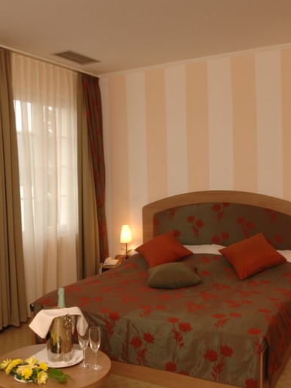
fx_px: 423
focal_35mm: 38
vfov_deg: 49.3
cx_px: 103
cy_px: 196
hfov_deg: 37.6
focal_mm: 17
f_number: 14
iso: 200
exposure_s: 1/10
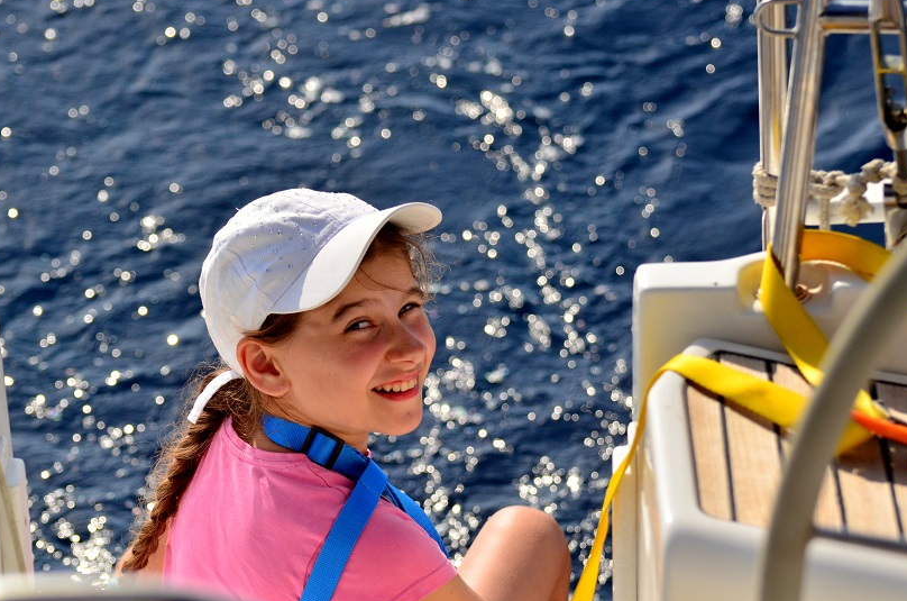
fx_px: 3444
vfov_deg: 10.0
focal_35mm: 137
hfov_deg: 15.0
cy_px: 318
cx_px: 439
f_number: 4.5
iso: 640
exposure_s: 1/8000
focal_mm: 82
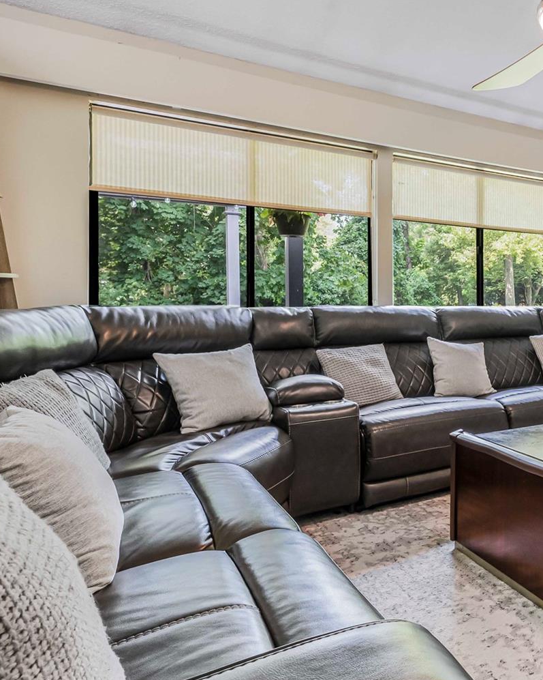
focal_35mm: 27
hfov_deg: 44.0
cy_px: 297
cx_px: 561
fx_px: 543
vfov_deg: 63.9
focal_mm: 14
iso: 800
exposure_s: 1/10
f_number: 8
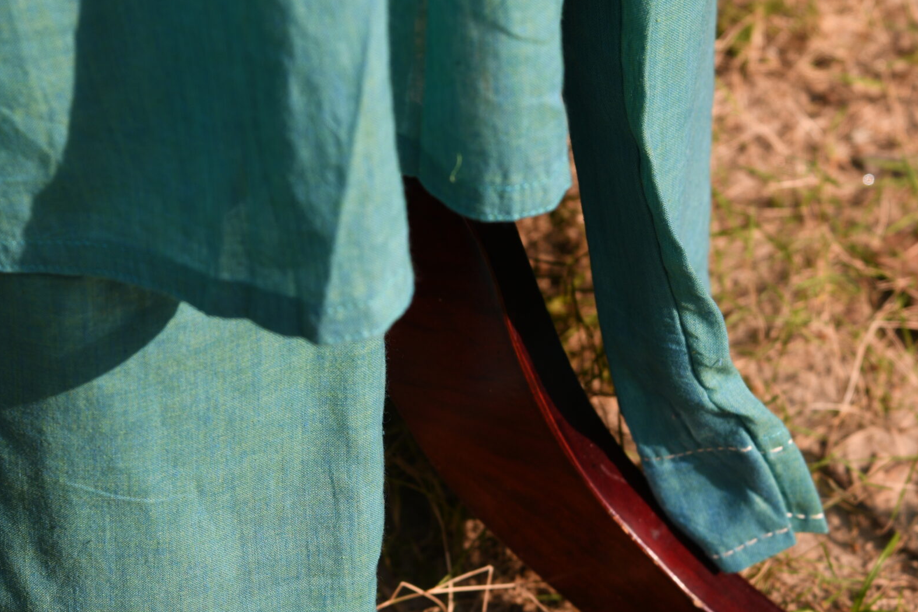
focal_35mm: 234
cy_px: 400
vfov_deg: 5.9
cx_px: 236
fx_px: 5967
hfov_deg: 8.8
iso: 100
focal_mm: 120
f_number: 6.3
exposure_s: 1/160
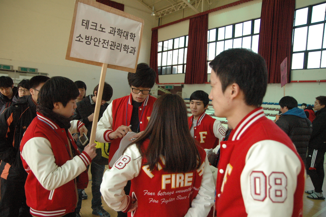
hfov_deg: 70.5
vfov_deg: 50.3
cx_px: 163
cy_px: 108
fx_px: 231
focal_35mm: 26
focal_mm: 17
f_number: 2.8
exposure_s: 1/1250
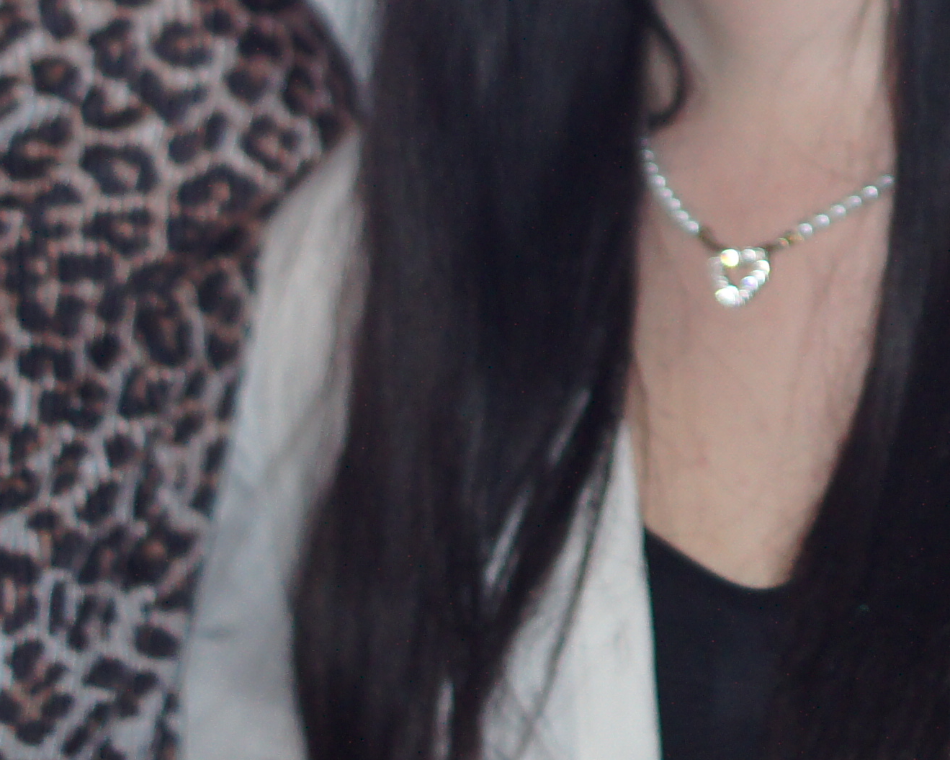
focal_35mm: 245
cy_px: -287
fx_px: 6888
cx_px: 1119
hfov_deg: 7.8
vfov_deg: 6.3
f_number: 2
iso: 640
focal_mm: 50
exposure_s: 1/25
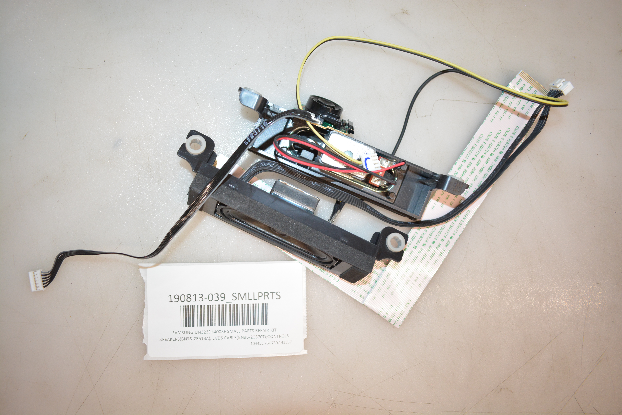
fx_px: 518
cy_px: 208
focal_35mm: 30
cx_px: 311
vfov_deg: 43.6
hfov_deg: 61.9
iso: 1000
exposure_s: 1/200
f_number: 3.8
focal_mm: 20
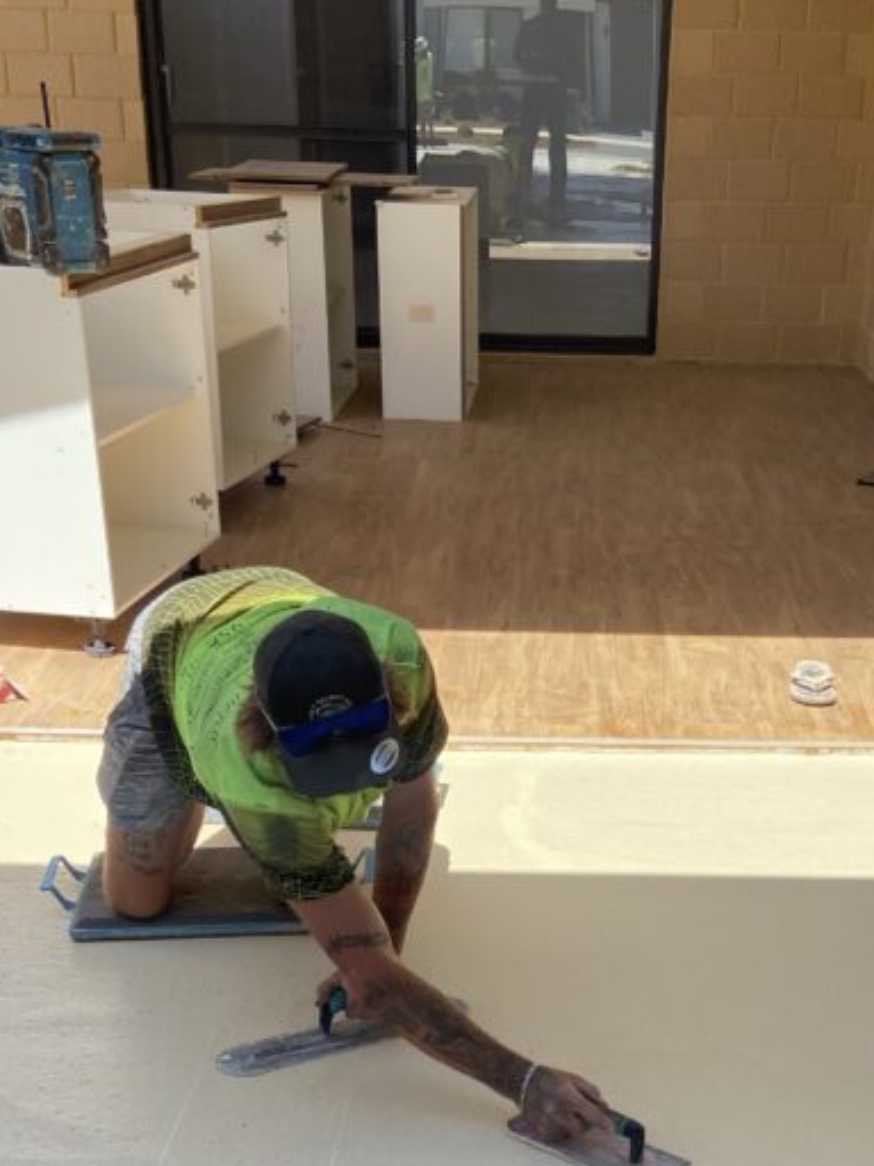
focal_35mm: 52
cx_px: 549
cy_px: 1000
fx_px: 1751
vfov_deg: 35.1
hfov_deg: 27.9
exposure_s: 1/934
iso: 32
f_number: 1.8
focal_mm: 4.25
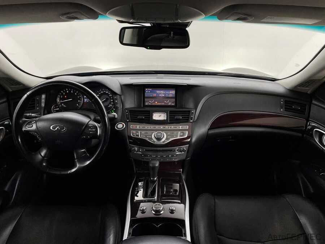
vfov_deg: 53.1
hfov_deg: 67.3
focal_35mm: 26
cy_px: 122
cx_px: 162
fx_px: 244
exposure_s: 1/100
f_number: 1.6
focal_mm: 4.2
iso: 100
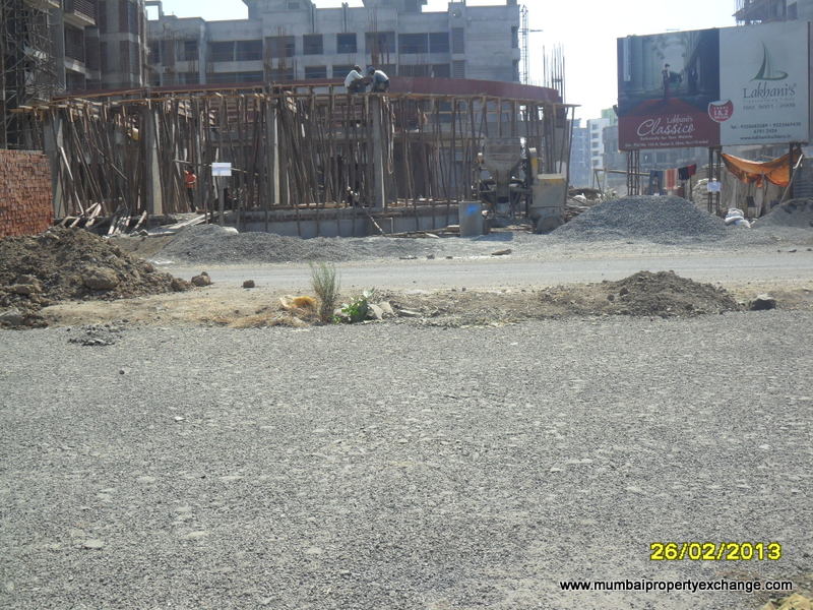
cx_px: 406
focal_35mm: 44
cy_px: 305
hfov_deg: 42.9
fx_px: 1033
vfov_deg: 32.9
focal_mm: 7.8
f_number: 4.5
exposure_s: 1/500
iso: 100
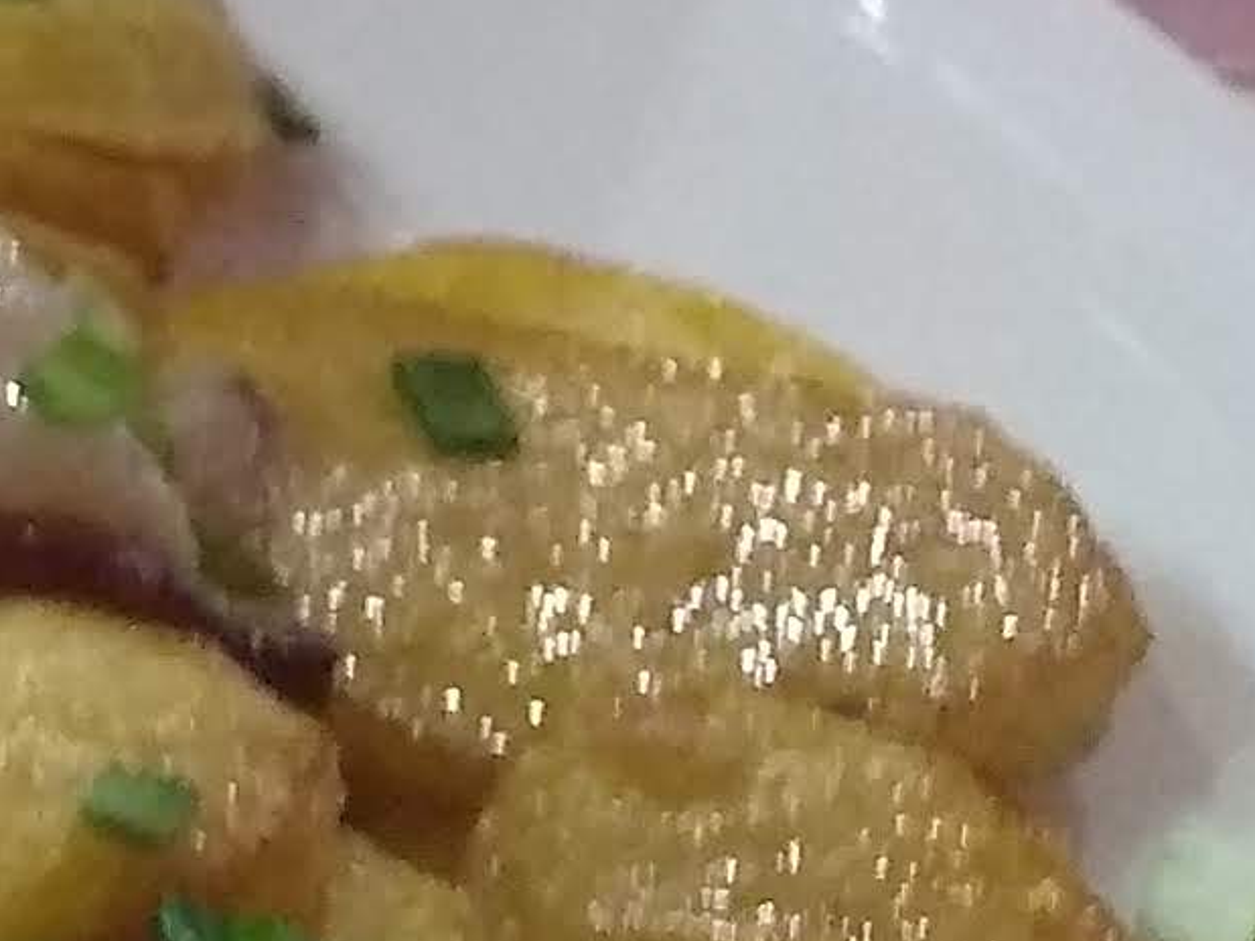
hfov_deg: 9.7
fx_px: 6090
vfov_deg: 8.4
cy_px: -965
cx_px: -2177
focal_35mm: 168
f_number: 2.2
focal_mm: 3.82
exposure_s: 1/20
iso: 1000
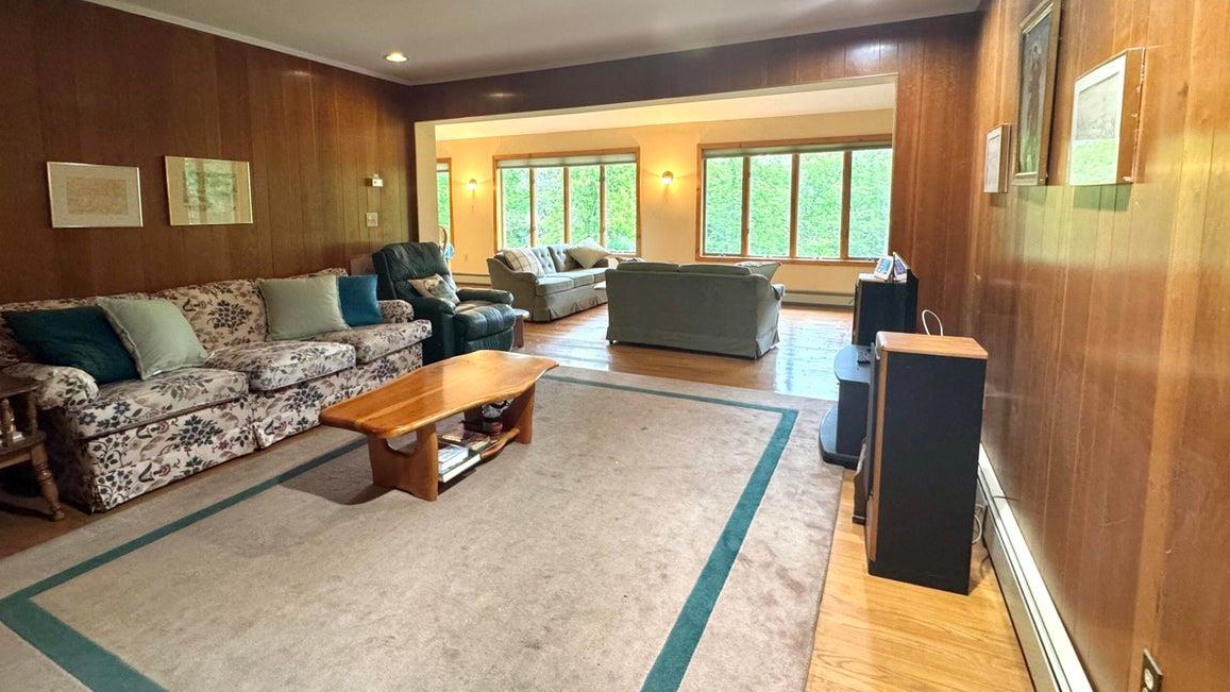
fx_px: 587
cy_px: 272
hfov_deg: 92.6
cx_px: 599
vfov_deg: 60.4
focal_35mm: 18
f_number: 2.2
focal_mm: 2.22
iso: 250
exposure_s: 1/60
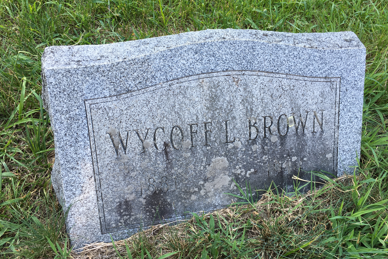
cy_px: 138
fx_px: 334
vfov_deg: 42.3
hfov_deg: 60.3
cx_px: 193
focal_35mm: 31
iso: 25
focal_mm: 4.15
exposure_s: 1/125
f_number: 2.2
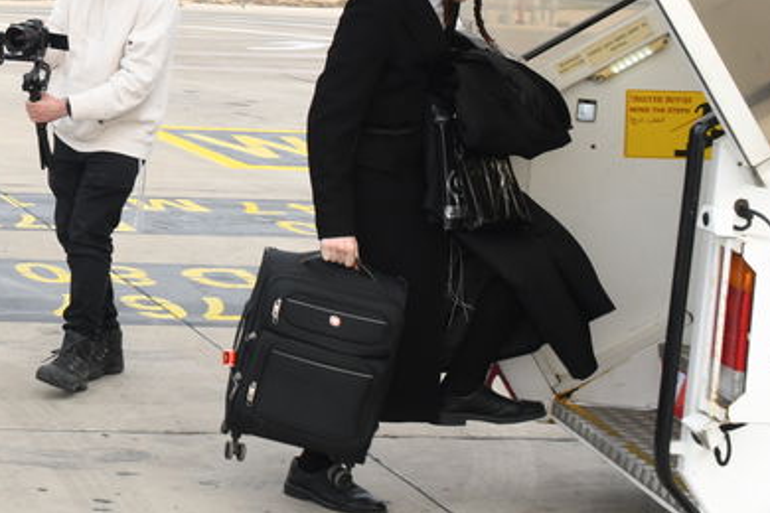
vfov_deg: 13.9
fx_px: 2075
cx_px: -251
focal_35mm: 97
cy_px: -17
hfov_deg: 19.3
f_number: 6.3
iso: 250
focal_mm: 27
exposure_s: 1/200
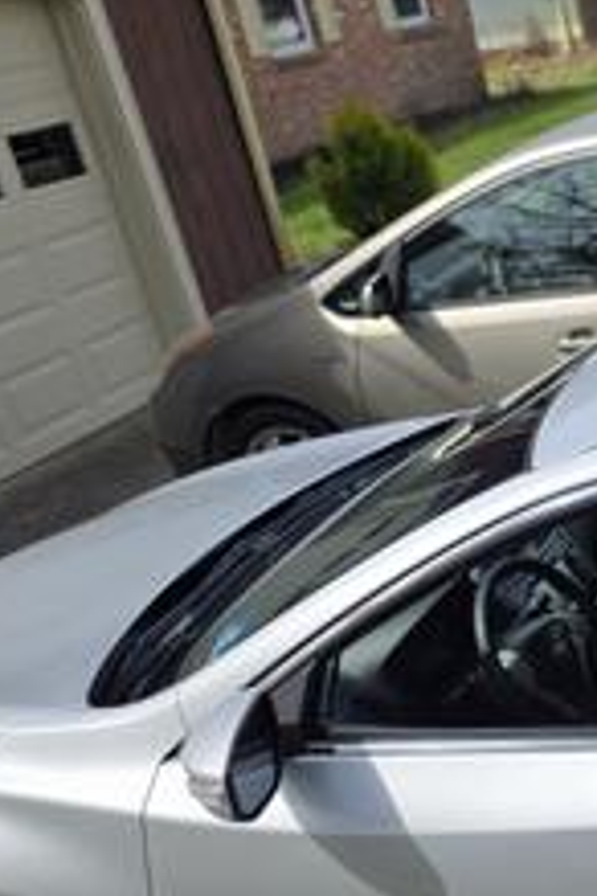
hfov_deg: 22.0
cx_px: 785
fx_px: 1368
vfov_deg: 36.0
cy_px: 561
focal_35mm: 55
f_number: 1.7
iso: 80
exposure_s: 1/7333
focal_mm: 6.25
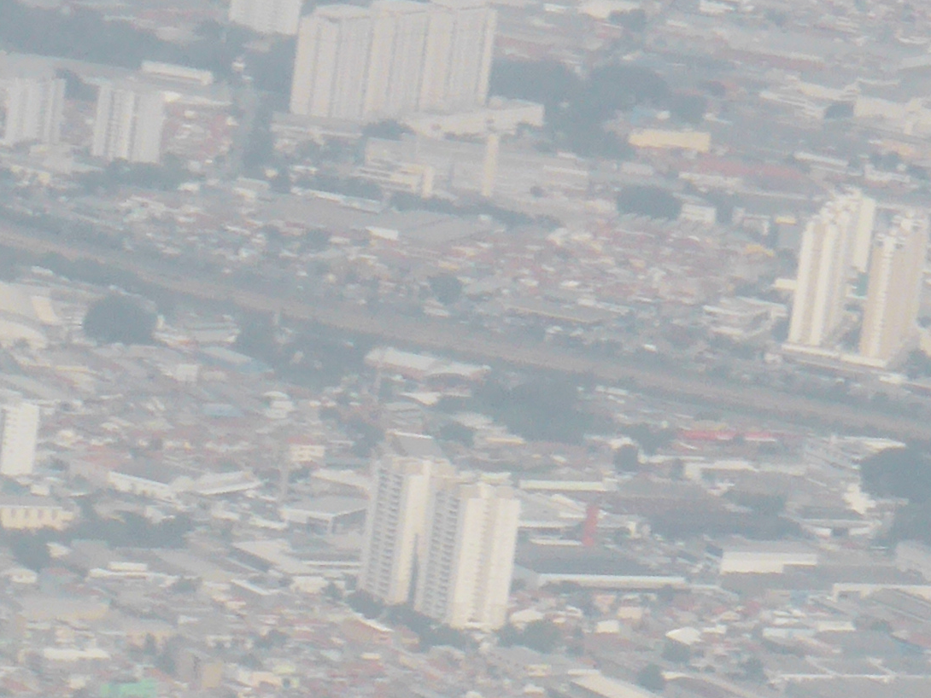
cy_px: 1057
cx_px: 756
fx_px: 12321
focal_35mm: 458
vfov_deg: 3.2
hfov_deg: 4.3
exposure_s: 1/500
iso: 100
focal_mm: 18.2
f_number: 5.3
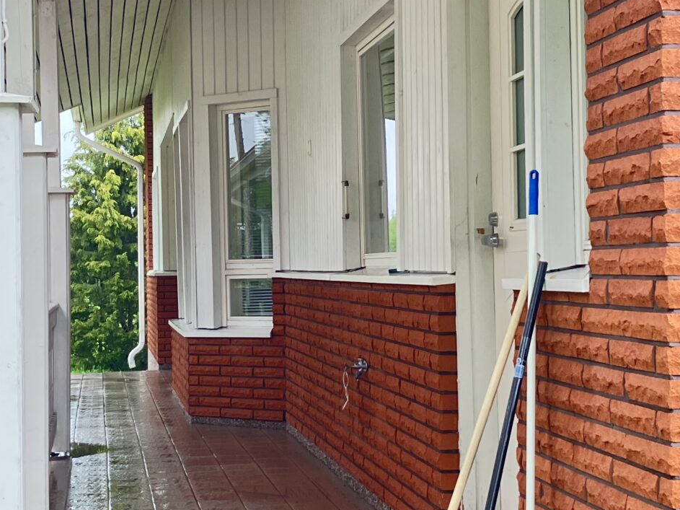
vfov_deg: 19.4
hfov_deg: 25.6
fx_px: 1493
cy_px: 226
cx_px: 255
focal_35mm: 76
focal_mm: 3.99
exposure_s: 1/108
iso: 80
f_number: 1.8
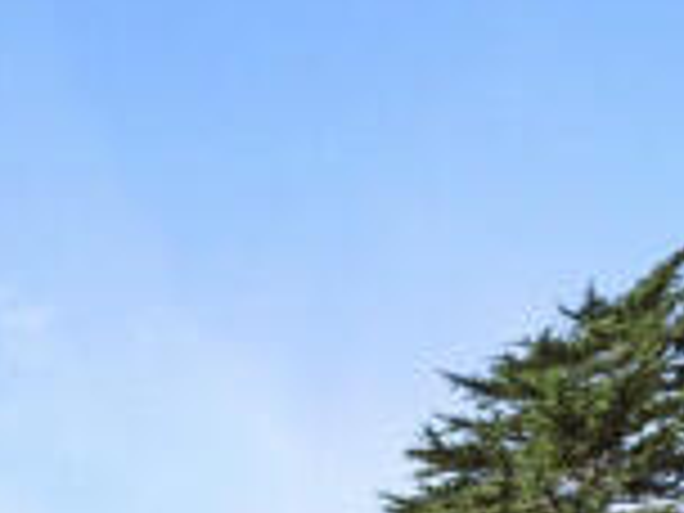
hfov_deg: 30.1
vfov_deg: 18.6
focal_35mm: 58
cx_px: -54
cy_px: 963
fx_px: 1146
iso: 500
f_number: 8
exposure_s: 1/640
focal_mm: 14
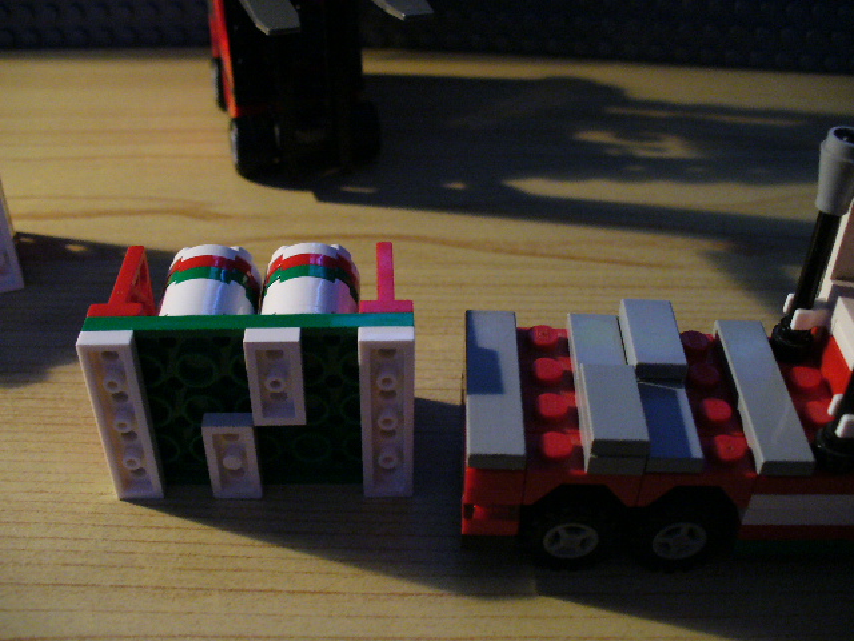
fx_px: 913
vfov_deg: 38.7
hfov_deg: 50.1
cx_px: 427
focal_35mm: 37
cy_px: 320
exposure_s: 1/8
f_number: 2.8
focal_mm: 6.1
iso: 200
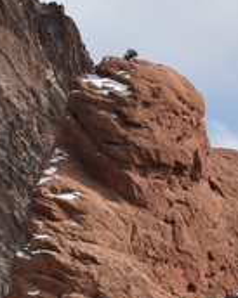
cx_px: 361
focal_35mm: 434
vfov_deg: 4.4
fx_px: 3832
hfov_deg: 3.5
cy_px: 398
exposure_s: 1/500
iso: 100
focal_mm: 62
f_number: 9
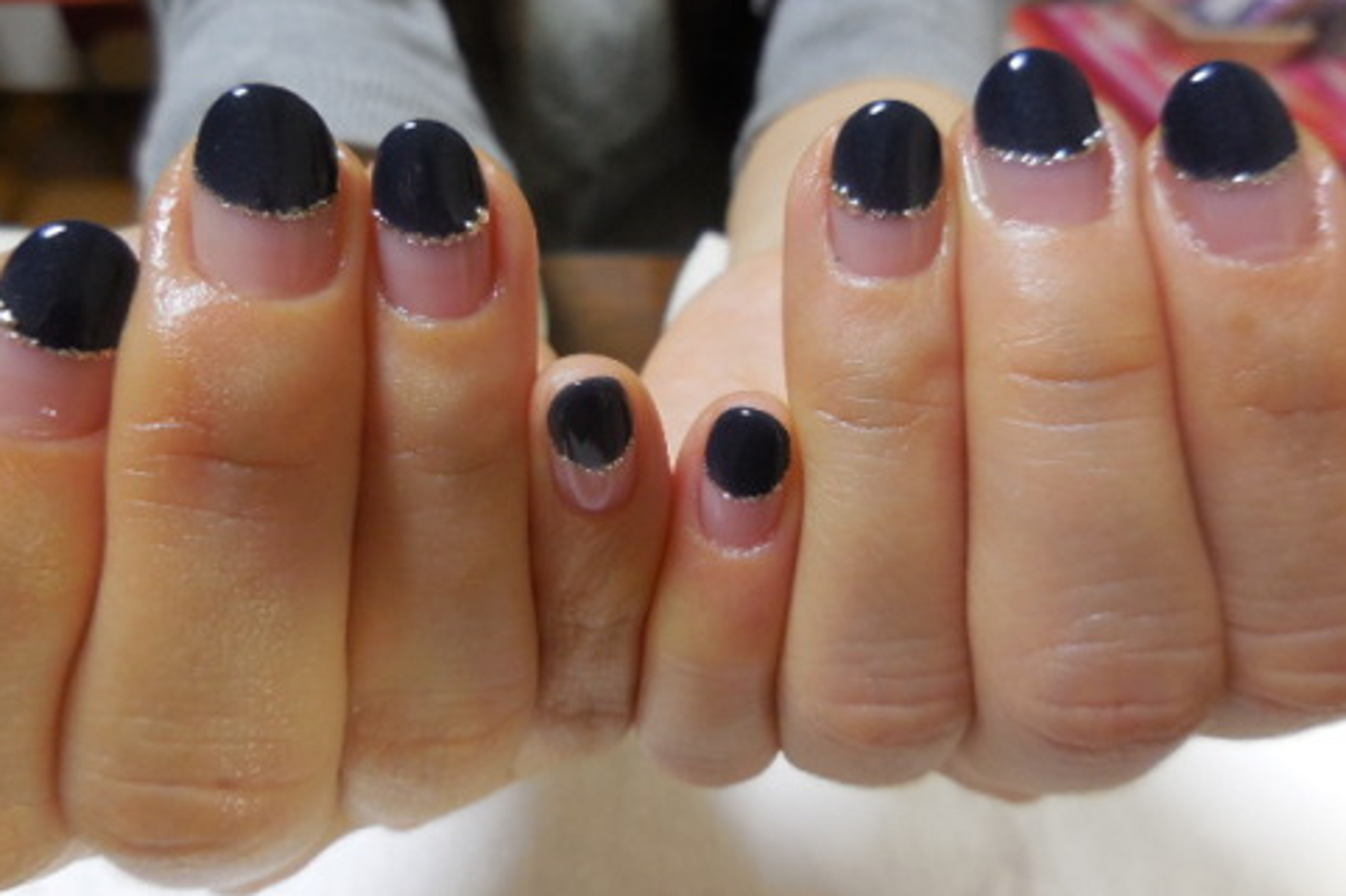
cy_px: 375
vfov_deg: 47.7
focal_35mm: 27
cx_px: 667
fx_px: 1009
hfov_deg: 67.4
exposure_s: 1/30
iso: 280
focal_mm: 4.5
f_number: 3.3
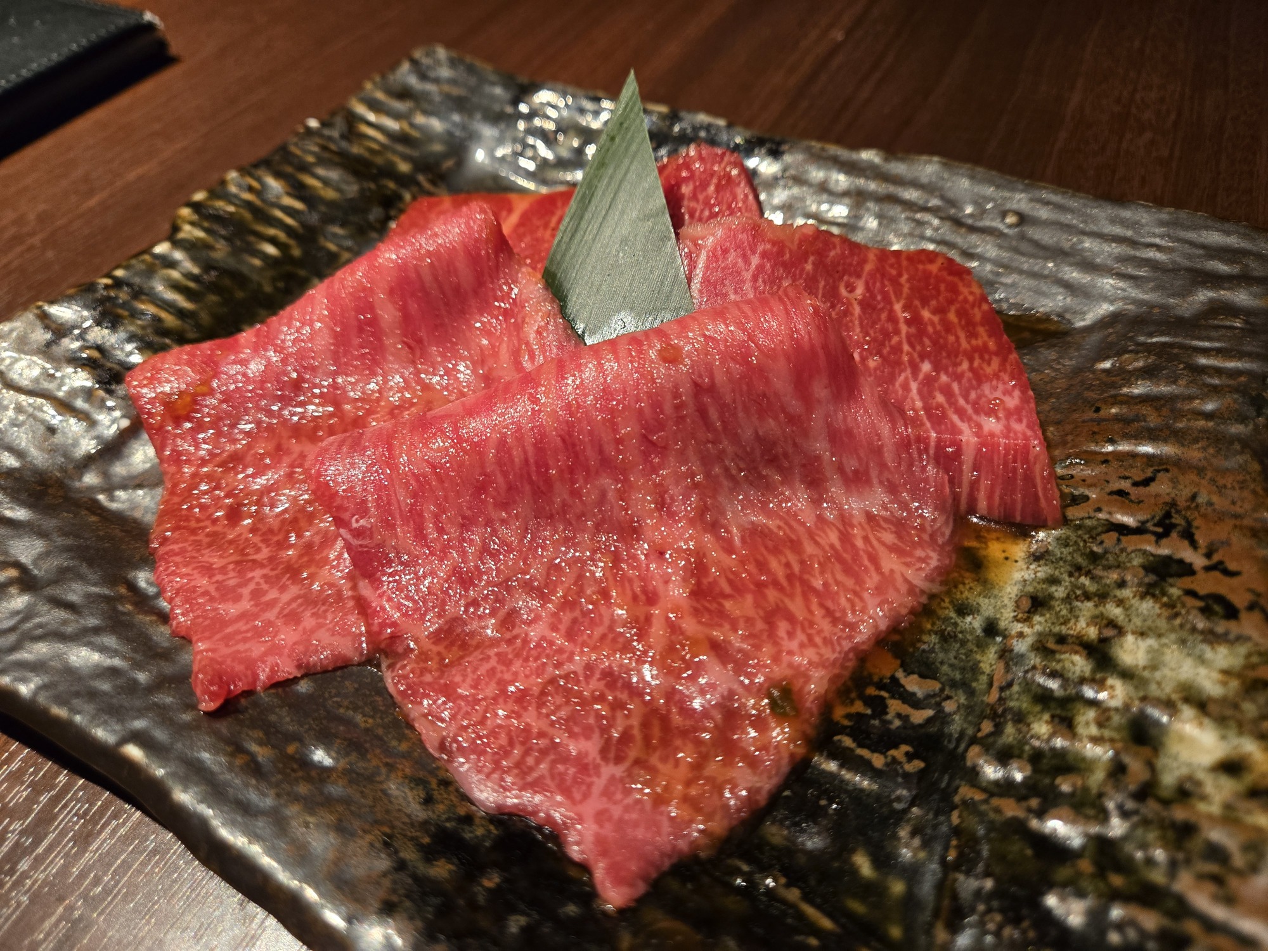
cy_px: 476
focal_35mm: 23
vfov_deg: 58.9
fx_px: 843
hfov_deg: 73.9
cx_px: 634
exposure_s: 1/100
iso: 320
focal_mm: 5.4
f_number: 1.8
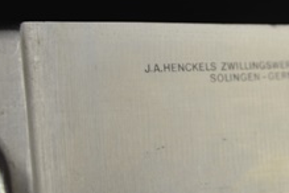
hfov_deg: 16.8
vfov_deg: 11.5
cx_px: 284
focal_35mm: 119
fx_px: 958
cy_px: 96
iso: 200
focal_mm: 29
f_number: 5.6
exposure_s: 1/125
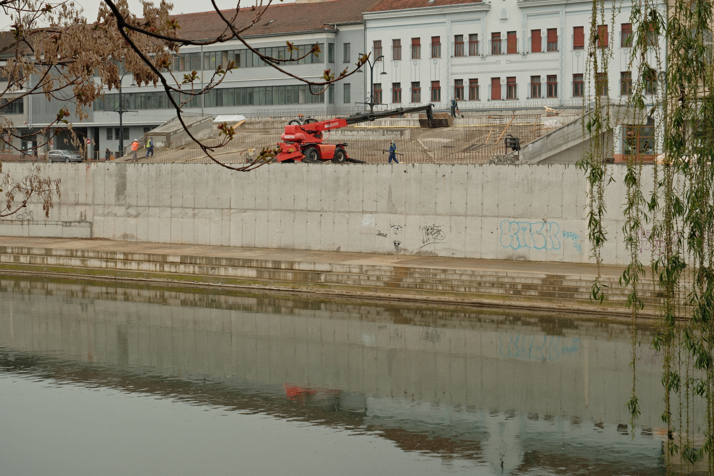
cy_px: 238
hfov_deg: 32.4
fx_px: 1230
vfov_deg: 21.9
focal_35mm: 62
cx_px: 357
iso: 125
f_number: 5.6
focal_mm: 41.1
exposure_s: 1/170
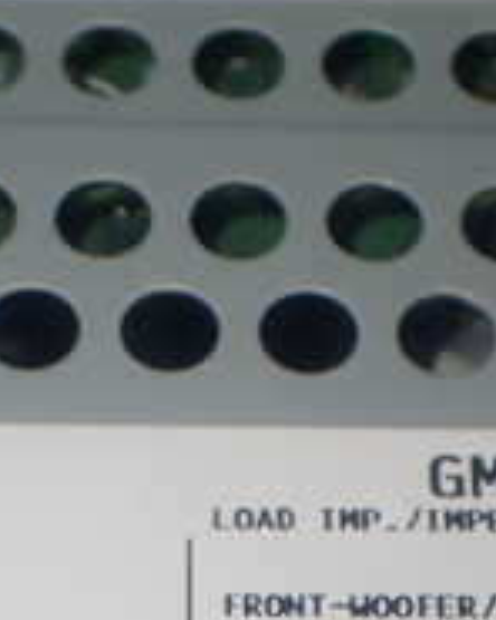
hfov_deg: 11.9
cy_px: 731
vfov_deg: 14.4
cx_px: 164
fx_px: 2385
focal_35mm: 130
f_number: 2.8
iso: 160
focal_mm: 7.31
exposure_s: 1/80
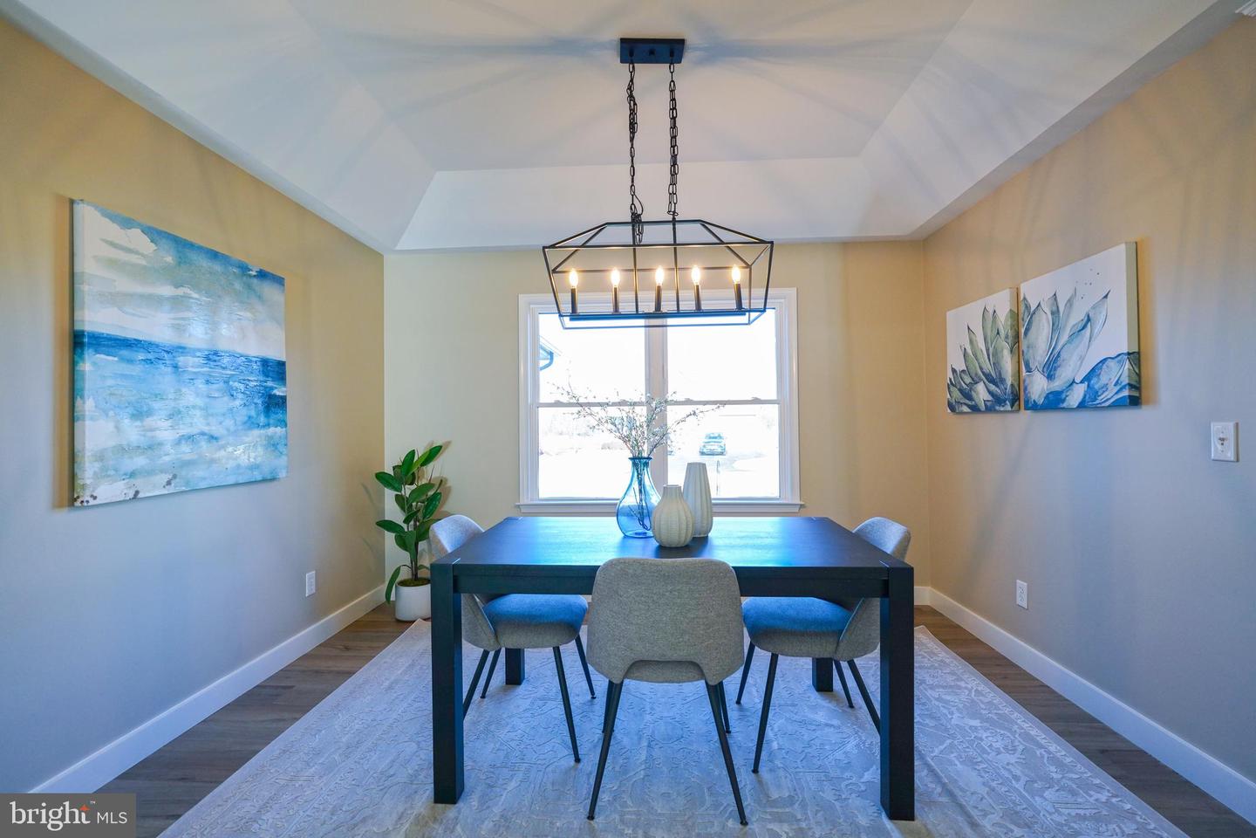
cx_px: 628
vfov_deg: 73.7
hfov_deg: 96.7
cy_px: 419
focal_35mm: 16
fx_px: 558
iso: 640
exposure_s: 1/160
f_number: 4
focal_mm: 16
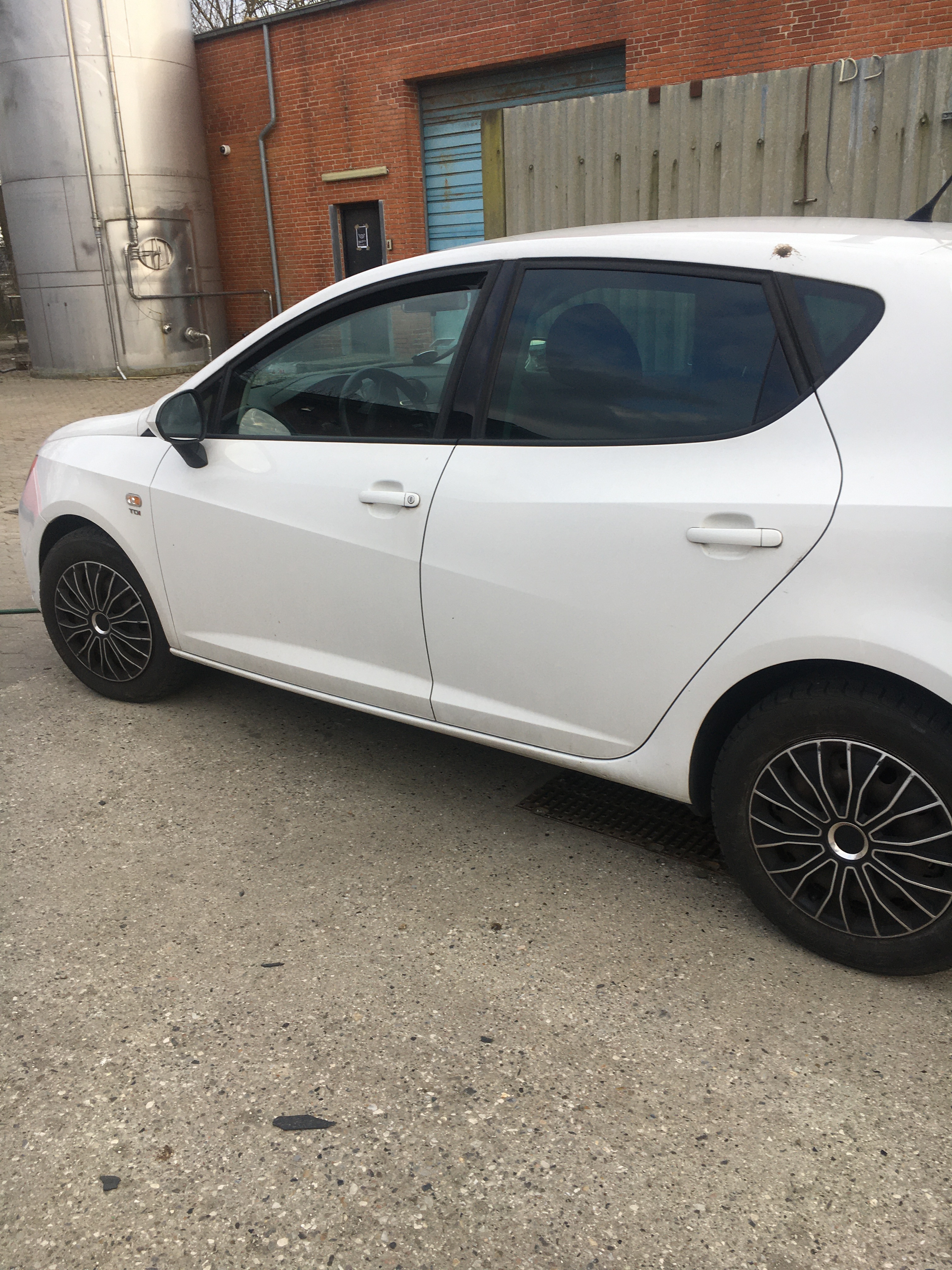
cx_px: 476
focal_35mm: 29
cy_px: 635
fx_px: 1063
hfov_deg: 48.2
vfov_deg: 61.7
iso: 25
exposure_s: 1/223
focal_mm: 4.15
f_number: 2.2
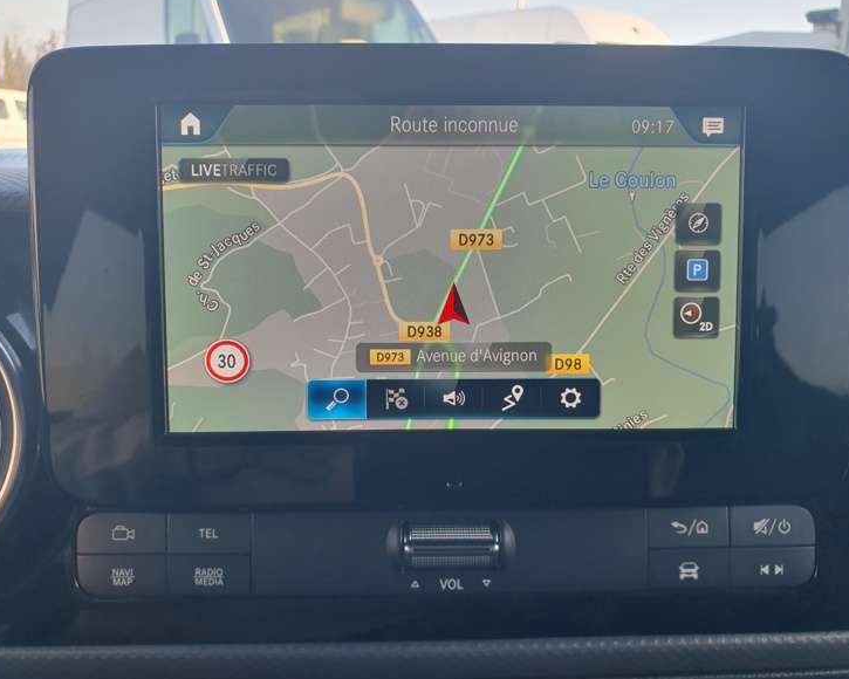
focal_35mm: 28
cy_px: 336
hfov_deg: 62.2
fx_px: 704
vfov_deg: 51.5
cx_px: 417
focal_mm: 4.32
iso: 50
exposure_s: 1/132
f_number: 2.4
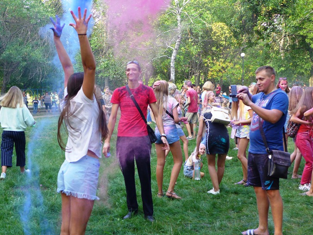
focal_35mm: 55
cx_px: 154
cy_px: 117
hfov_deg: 34.9
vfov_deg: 26.6
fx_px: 497
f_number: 2.2
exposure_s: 1/100
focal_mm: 9.8
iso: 80
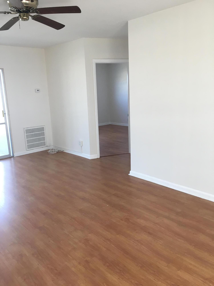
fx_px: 239
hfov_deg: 48.2
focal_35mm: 29
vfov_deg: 61.7
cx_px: 107
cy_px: 143
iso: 25
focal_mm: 4.15
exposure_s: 1/30
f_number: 2.2
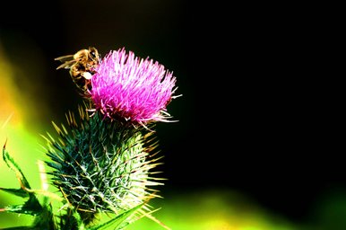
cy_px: 115
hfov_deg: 5.1
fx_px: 3886
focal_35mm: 405
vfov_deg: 3.4
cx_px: 173
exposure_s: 1/320
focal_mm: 270
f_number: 8
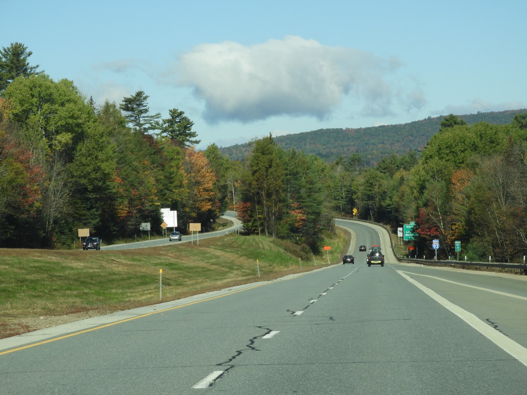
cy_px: 198
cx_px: 264
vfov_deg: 11.0
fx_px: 2055
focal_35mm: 135
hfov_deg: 14.6
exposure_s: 1/640
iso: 100
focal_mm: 24.2
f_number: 5
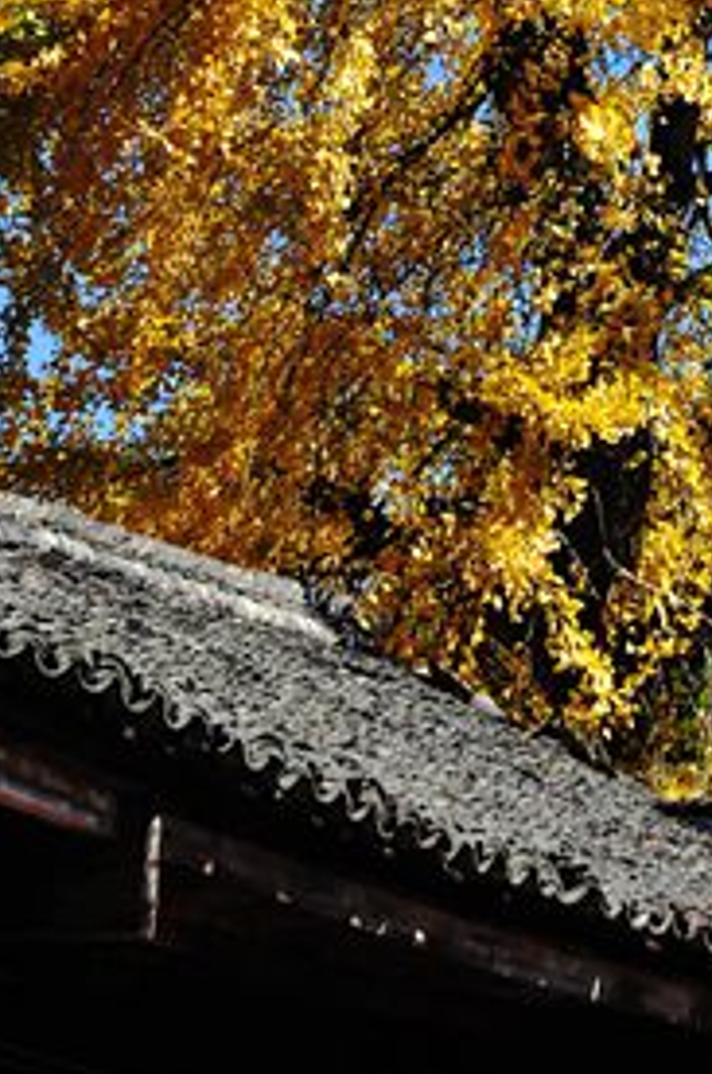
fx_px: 6819
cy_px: -319
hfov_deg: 6.0
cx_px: 817
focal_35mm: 229
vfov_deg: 8.9
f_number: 8
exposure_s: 1/200
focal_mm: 70
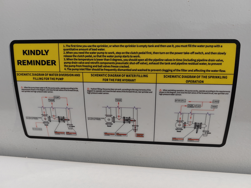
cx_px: 126
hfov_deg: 65.3
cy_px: 94
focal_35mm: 27
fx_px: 196
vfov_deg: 51.4
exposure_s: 1/1100
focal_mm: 6.14
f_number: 1.8
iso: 50
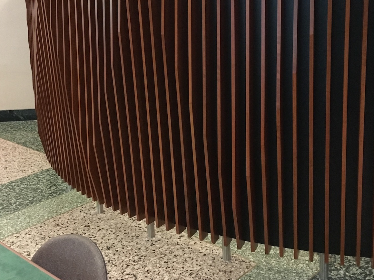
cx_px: 193
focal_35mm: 45
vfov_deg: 31.7
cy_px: 77
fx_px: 486
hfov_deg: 42.1
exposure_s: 1/15
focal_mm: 4.15
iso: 250
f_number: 2.2
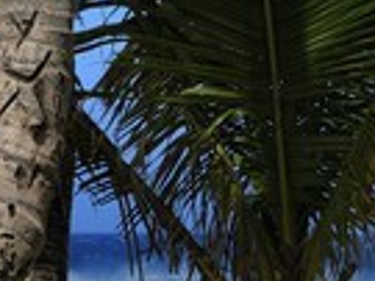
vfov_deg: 4.3
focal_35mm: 347
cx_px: 543
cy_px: 326
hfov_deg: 5.7
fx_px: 3756
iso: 200
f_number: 14
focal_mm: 116
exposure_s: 1/250
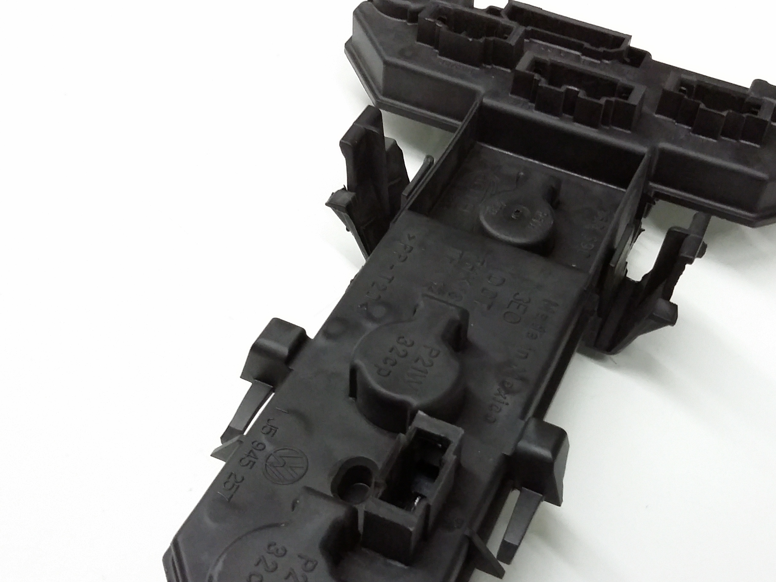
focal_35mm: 43
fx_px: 964
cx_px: 447
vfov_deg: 33.5
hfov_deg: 43.7
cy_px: 356
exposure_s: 1/15
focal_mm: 3.4
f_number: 2.4
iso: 250
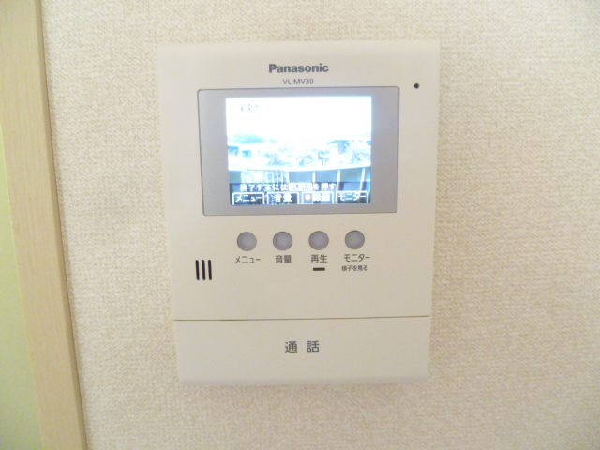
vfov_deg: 49.7
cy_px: 225
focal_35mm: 28
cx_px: 300
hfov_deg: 63.4
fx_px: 485
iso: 800
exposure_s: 1/40
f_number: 2.8
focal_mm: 5
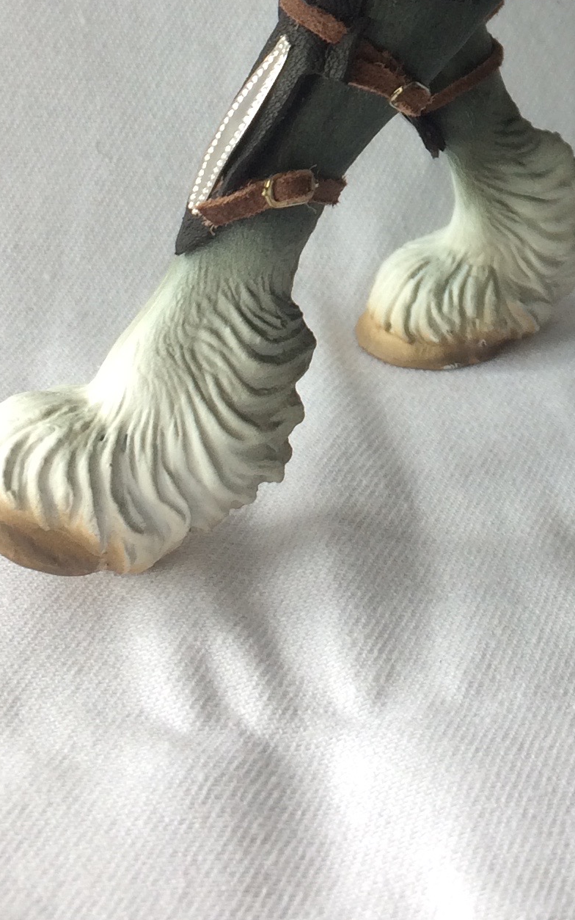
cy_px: -79
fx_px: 2005
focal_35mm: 80
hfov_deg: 16.0
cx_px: 552
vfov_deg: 24.2
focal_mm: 4.15
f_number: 2.2
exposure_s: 1/114
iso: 32
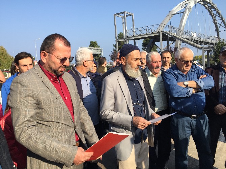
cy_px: 84
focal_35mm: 29
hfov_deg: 61.7
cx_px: 113
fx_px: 189
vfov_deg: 48.2
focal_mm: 4.15
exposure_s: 1/1276
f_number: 2.2
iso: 32
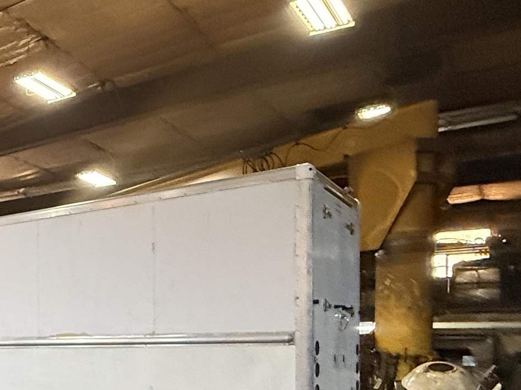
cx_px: -273
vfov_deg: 30.7
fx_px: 677
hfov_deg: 27.6
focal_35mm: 45
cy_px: 352
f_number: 2.2
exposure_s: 1/120
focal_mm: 2.22
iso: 640
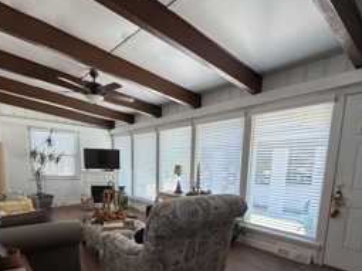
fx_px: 230
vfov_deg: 57.8
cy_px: 204
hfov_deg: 76.4
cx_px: 183
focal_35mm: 22
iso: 320
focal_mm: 2.22
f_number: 2.2
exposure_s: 1/121
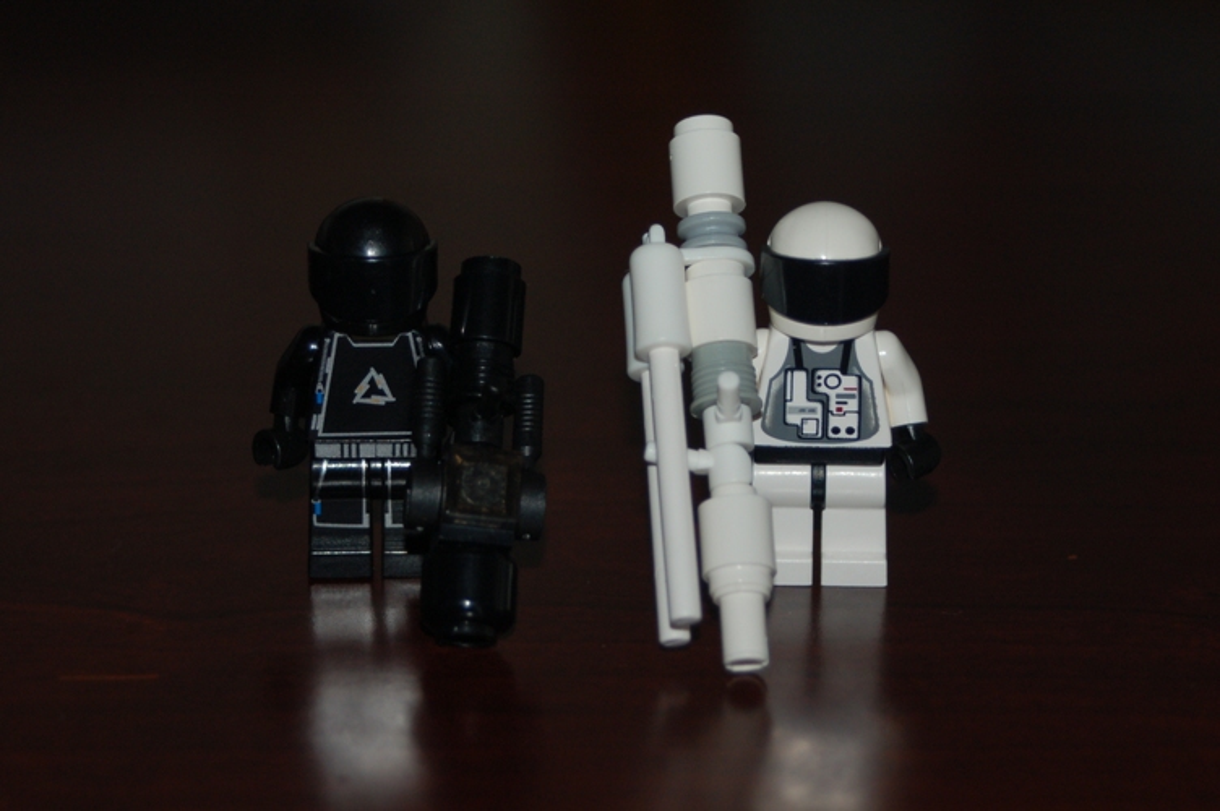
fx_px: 4063
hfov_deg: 17.1
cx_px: 610
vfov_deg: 11.4
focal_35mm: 120
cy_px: 406
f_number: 5.6
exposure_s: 1/60
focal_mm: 80
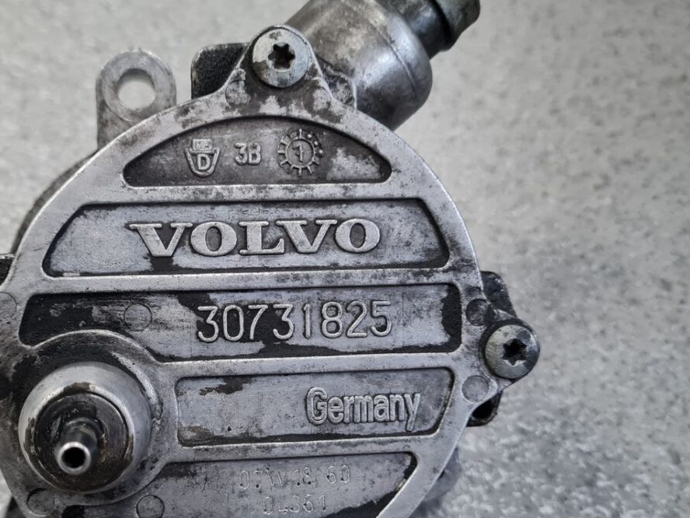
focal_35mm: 41
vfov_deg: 34.9
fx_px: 817
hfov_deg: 45.0
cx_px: 226
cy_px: 338
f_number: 1.8
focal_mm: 5.4
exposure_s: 1/50
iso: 250
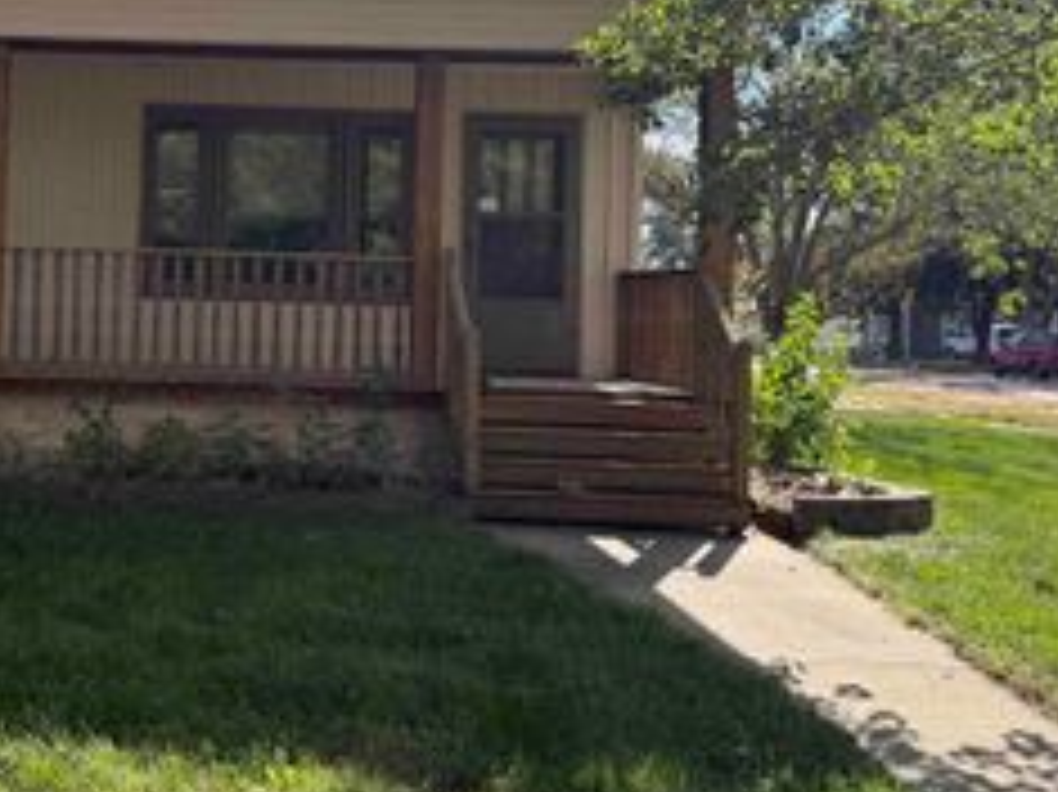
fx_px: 1558
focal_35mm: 51
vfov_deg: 28.2
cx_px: 171
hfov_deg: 35.9
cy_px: 227
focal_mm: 6.76
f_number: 1.78
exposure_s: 1/2445
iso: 100
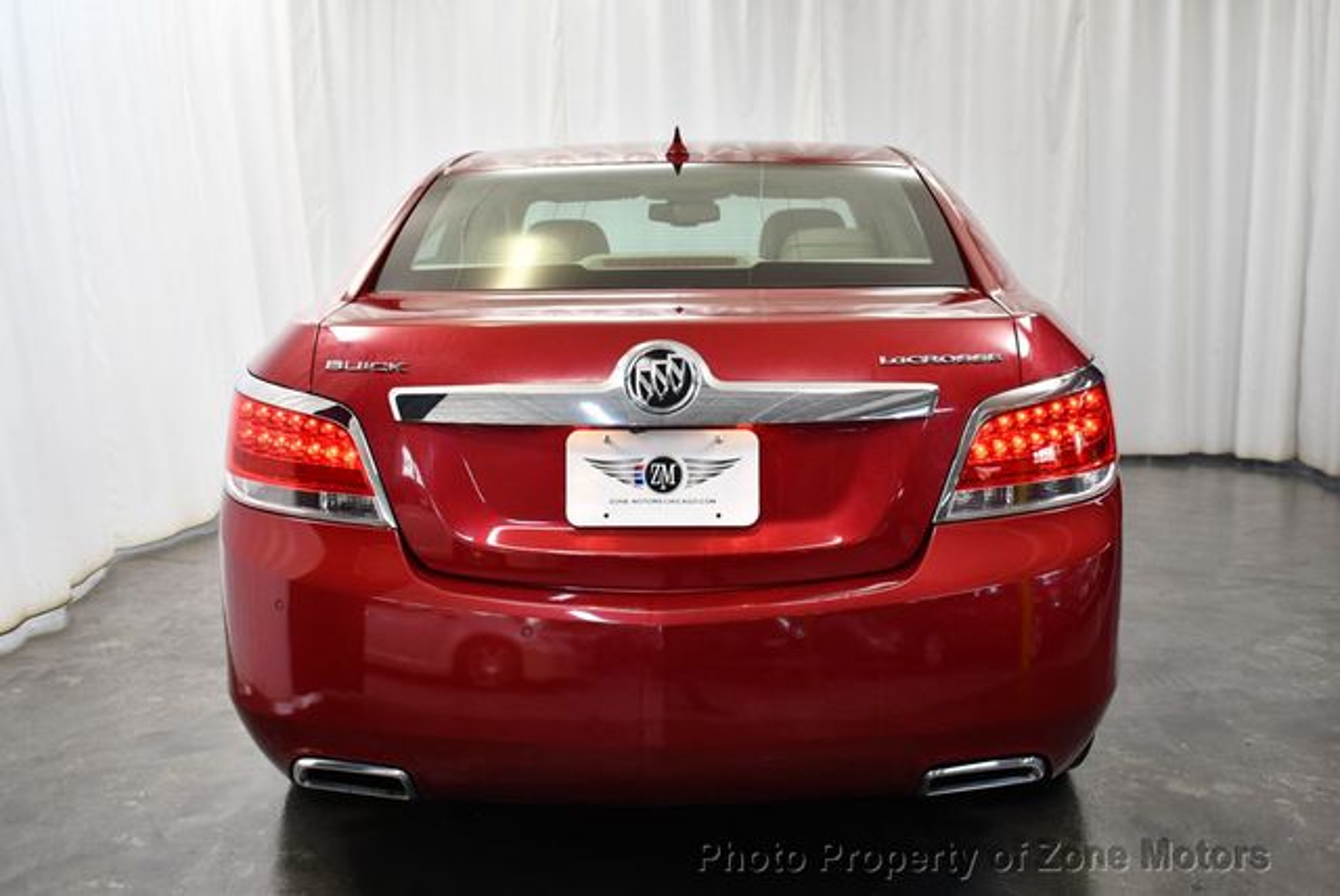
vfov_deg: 33.5
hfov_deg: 48.4
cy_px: 448
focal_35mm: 40
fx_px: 1490
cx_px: 670
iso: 800
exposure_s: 1/125
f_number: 3.5
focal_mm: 20
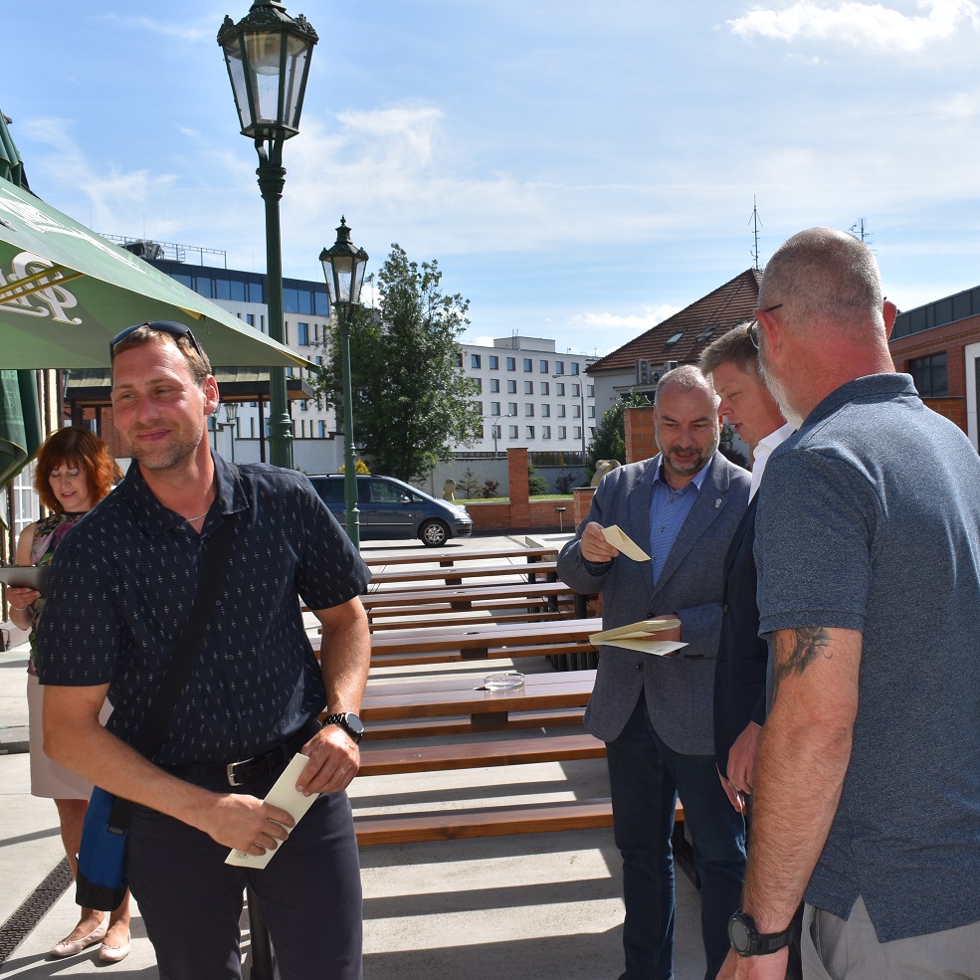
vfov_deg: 37.8
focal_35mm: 45
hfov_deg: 37.8
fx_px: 1430
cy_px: 495
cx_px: 535
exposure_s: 1/200
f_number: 11
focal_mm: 23
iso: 100
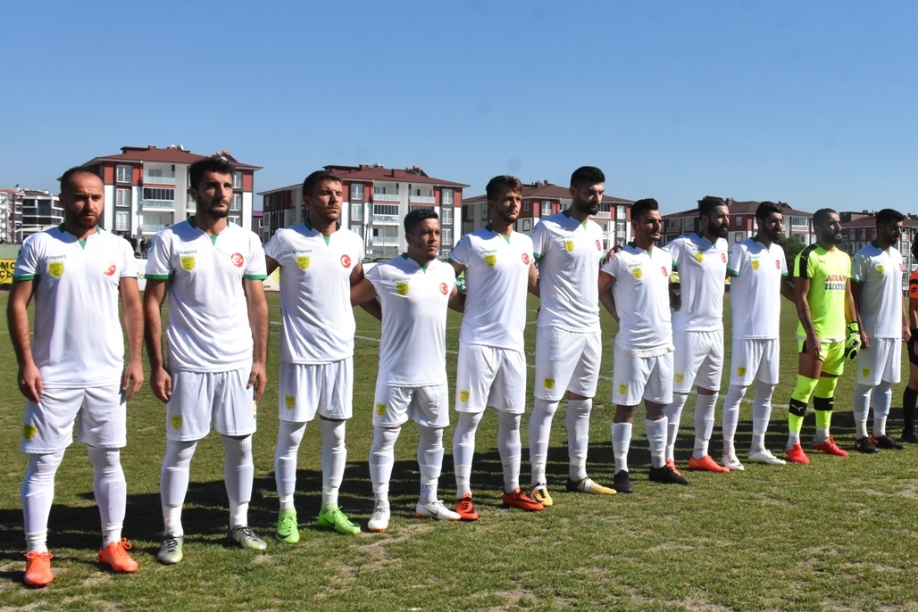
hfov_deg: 67.4
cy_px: 306
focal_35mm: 27
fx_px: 689
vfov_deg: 48.0
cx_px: 459
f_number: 11
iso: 1600
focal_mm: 18
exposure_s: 1/3200
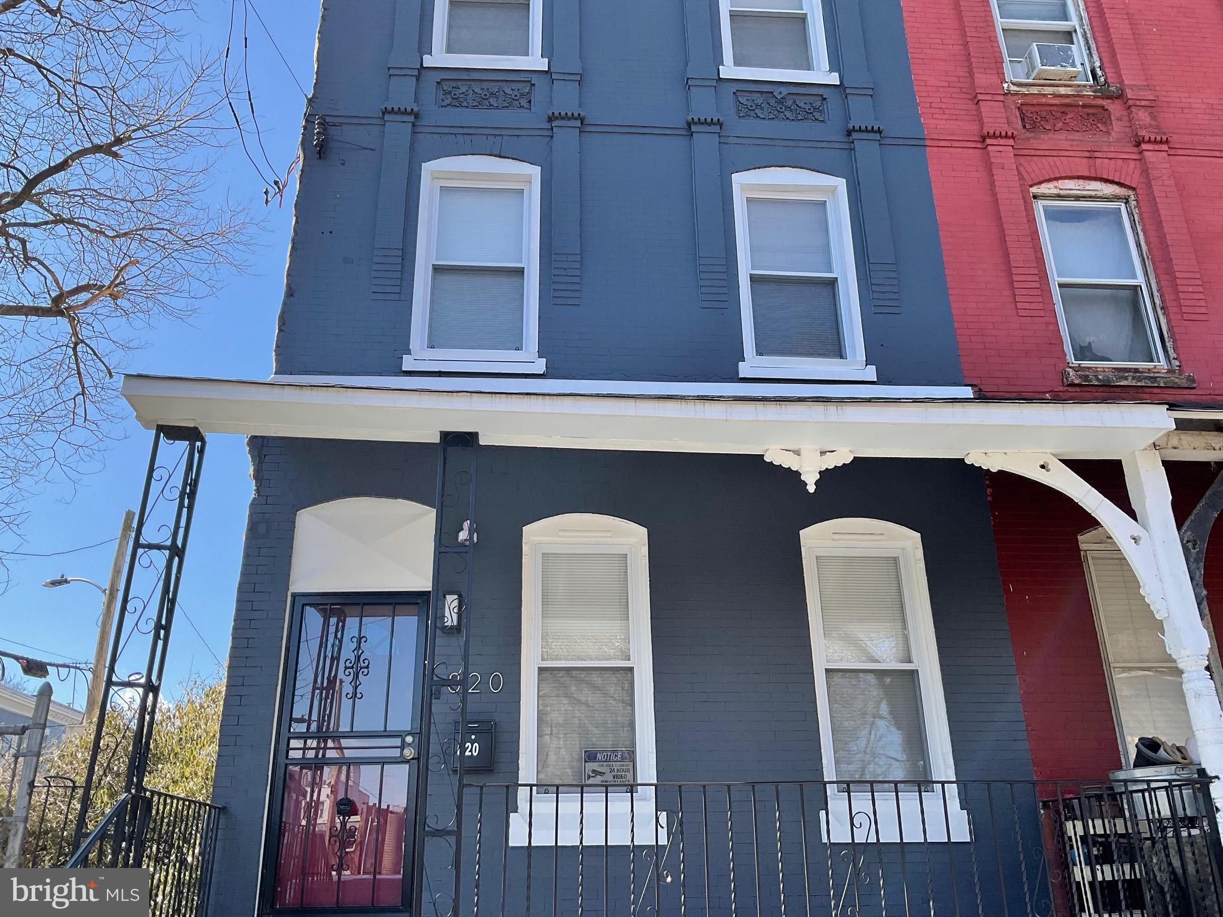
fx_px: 1025
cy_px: 458
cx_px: 612
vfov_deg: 48.2
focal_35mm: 29
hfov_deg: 61.7
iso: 16
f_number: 1.8
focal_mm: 3
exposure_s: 1/482
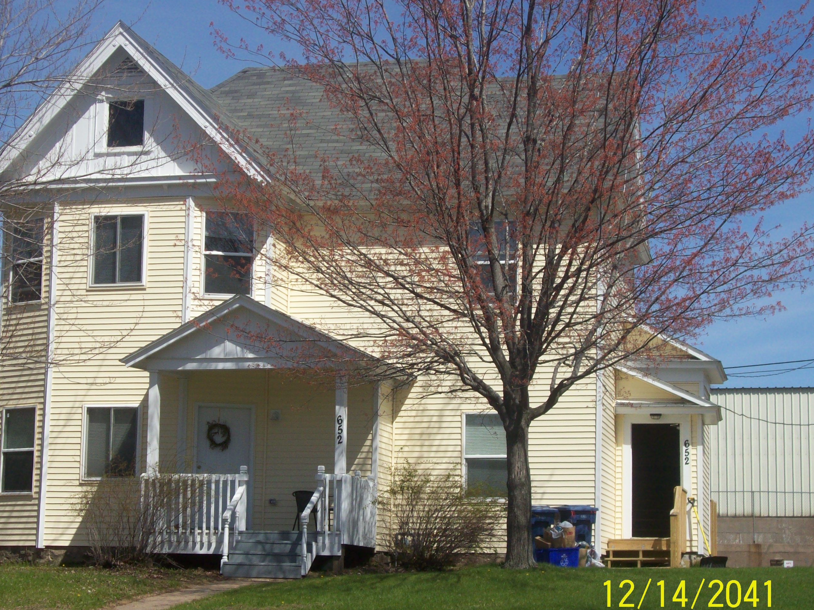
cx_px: 389
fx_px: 1833
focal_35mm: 78
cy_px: 320
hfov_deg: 25.0
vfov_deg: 18.9
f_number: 6.7
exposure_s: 1/475
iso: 80
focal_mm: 11.6
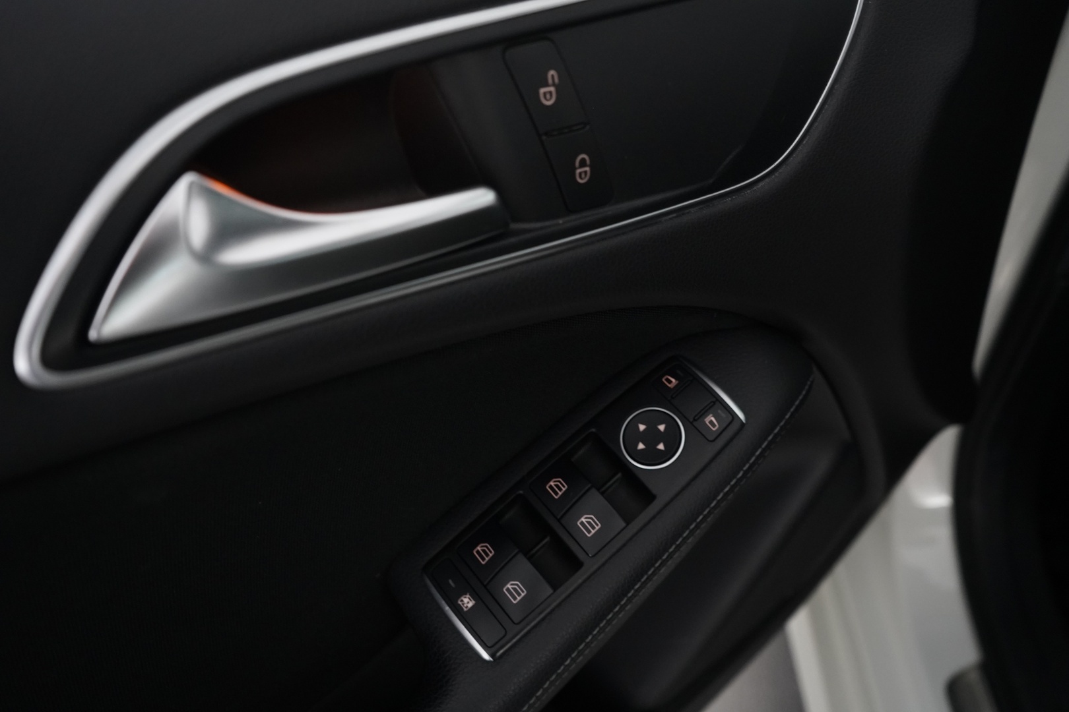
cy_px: 356
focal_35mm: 33
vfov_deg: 40.0
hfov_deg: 57.2
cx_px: 534
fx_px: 980
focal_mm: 33
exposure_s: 1/60
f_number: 4.5
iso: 4000
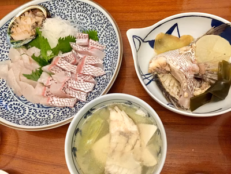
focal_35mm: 29
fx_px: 194
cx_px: 116
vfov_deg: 48.2
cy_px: 87
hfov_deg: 61.7
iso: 250
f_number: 2.2
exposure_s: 1/24
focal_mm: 4.15
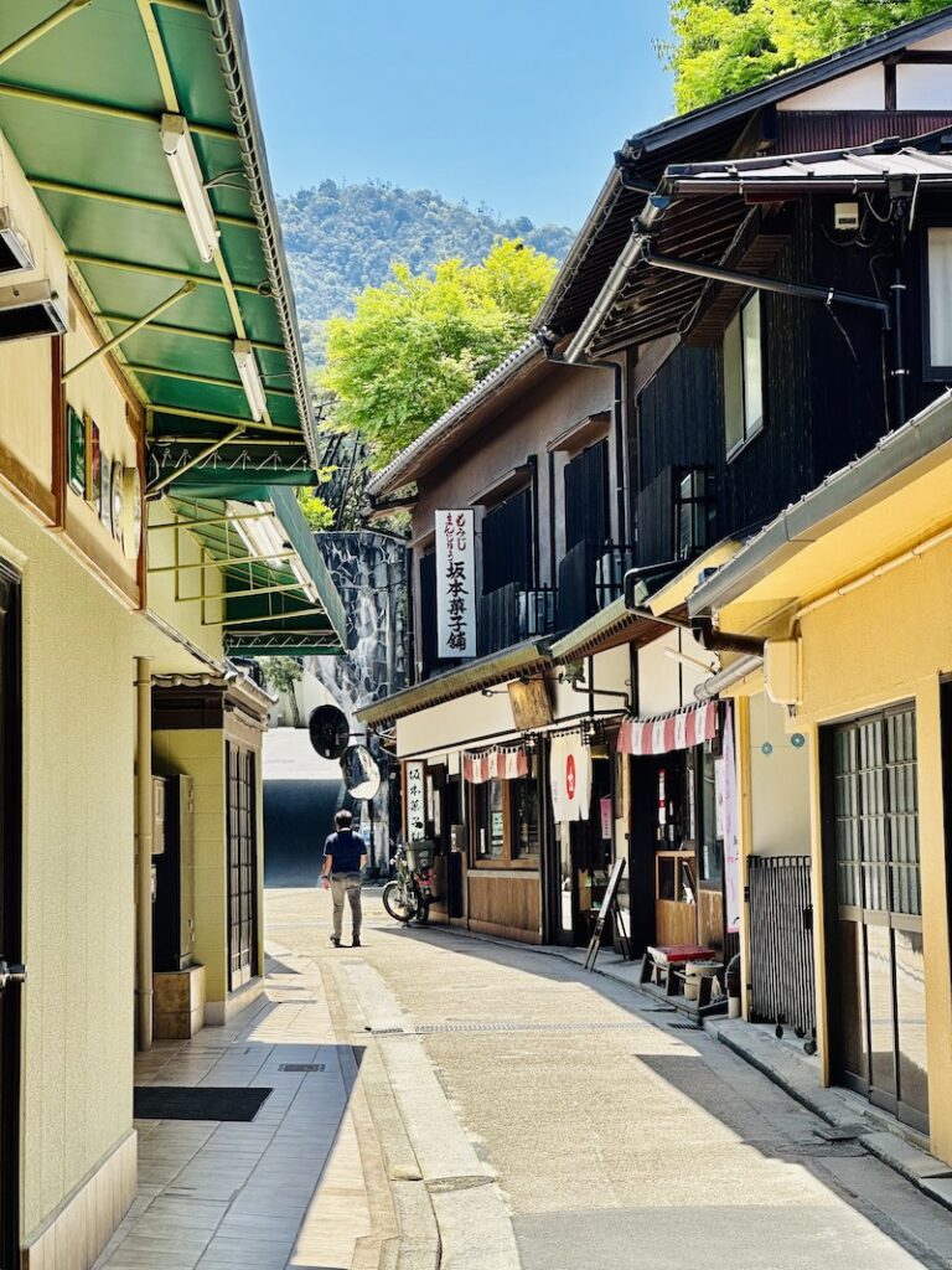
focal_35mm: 77
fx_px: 2824
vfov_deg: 25.3
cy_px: 635
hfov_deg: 19.1
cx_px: 476
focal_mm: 9
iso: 32
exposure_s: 1/388
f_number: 2.8
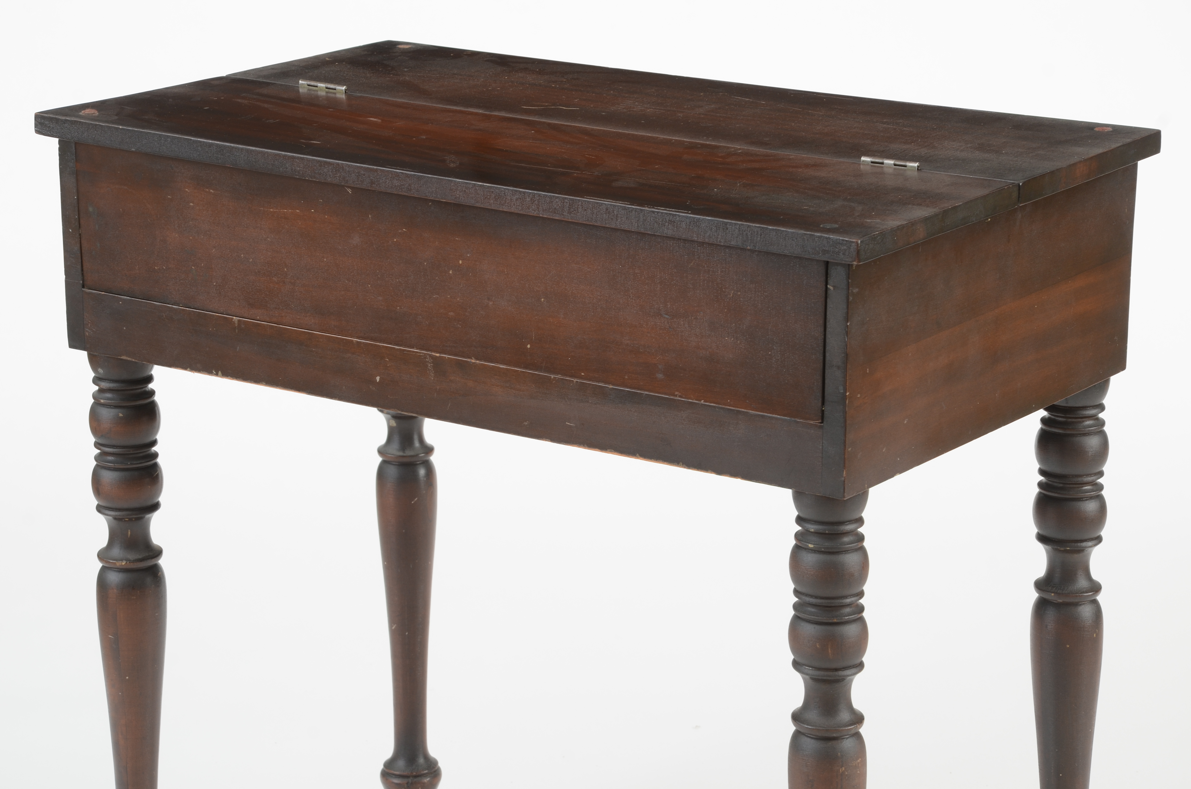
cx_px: 596
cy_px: 394
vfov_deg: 13.0
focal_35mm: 105
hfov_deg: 19.5
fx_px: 3467
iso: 200
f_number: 9
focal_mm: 70
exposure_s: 1/125
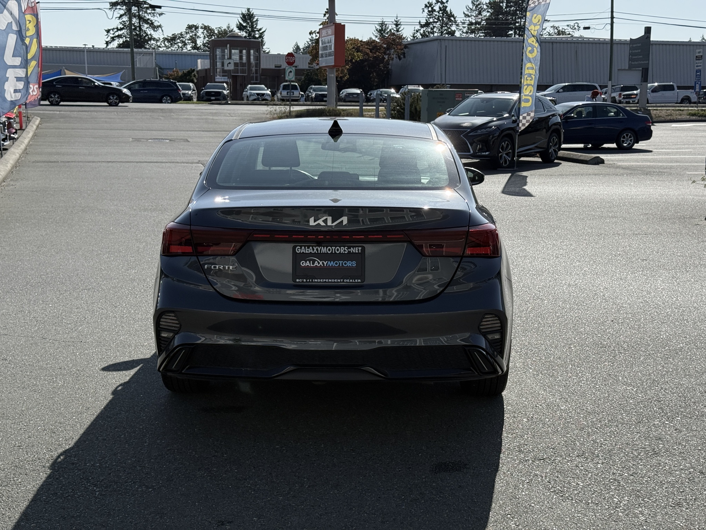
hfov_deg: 39.7
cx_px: 353
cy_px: 265
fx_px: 979
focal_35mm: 48
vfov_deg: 30.3
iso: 64
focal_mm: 6.76
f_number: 1.78
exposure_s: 1/5587
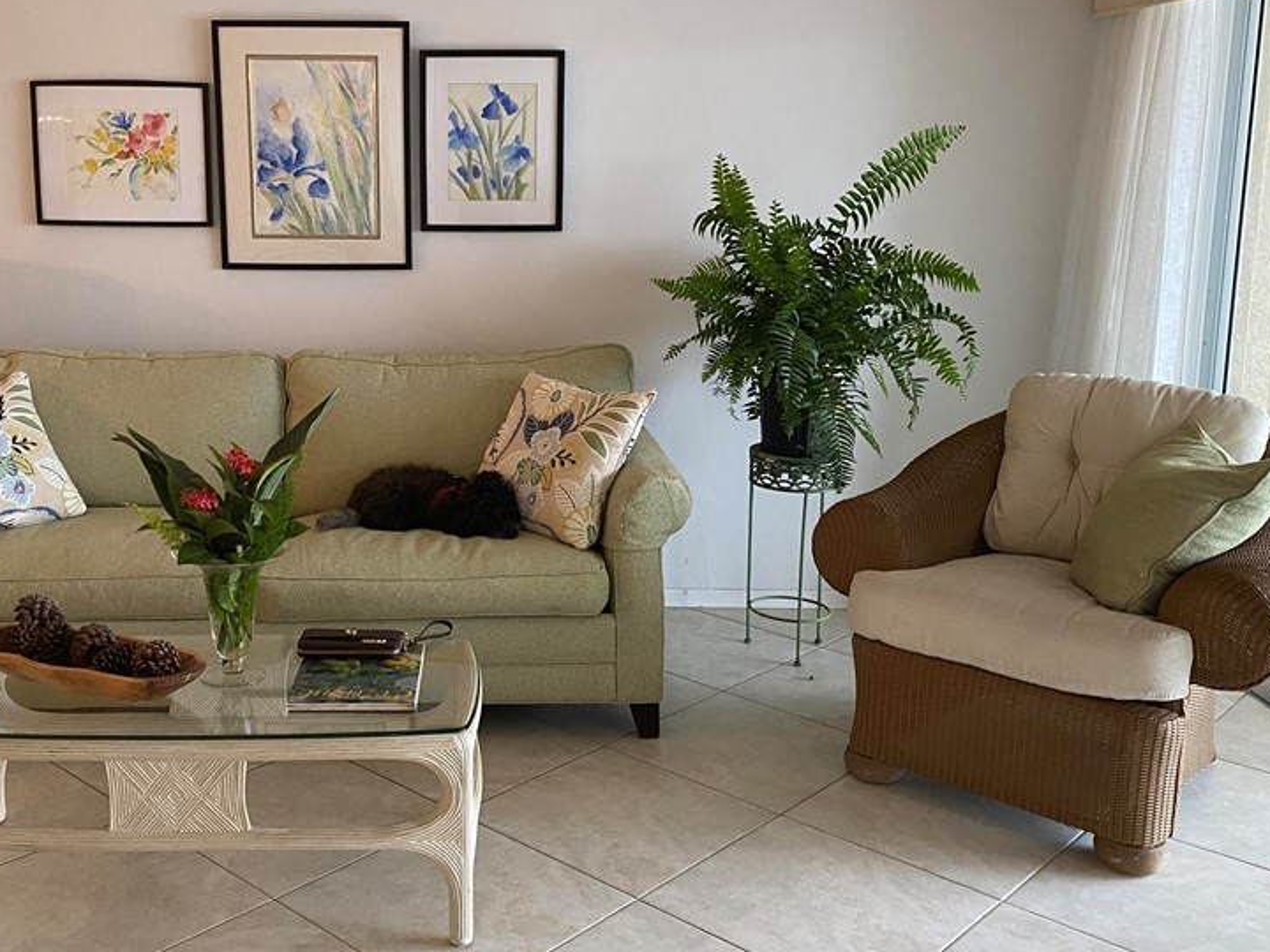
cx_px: 462
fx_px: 1357
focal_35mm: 37
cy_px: 374
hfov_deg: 49.6
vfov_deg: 38.5
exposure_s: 1/60
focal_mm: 4.25
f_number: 1.8
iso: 200
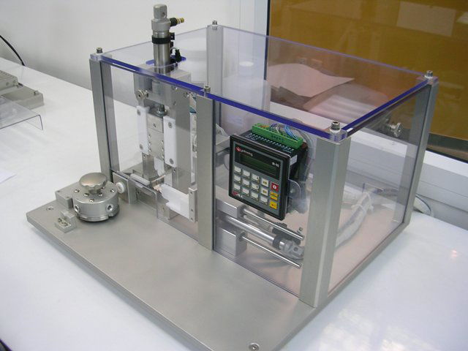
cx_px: 234
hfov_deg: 49.0
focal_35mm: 38
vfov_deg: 37.7
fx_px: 514
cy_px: 176
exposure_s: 1/36.7
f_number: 2.8
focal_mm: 5.8
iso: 50
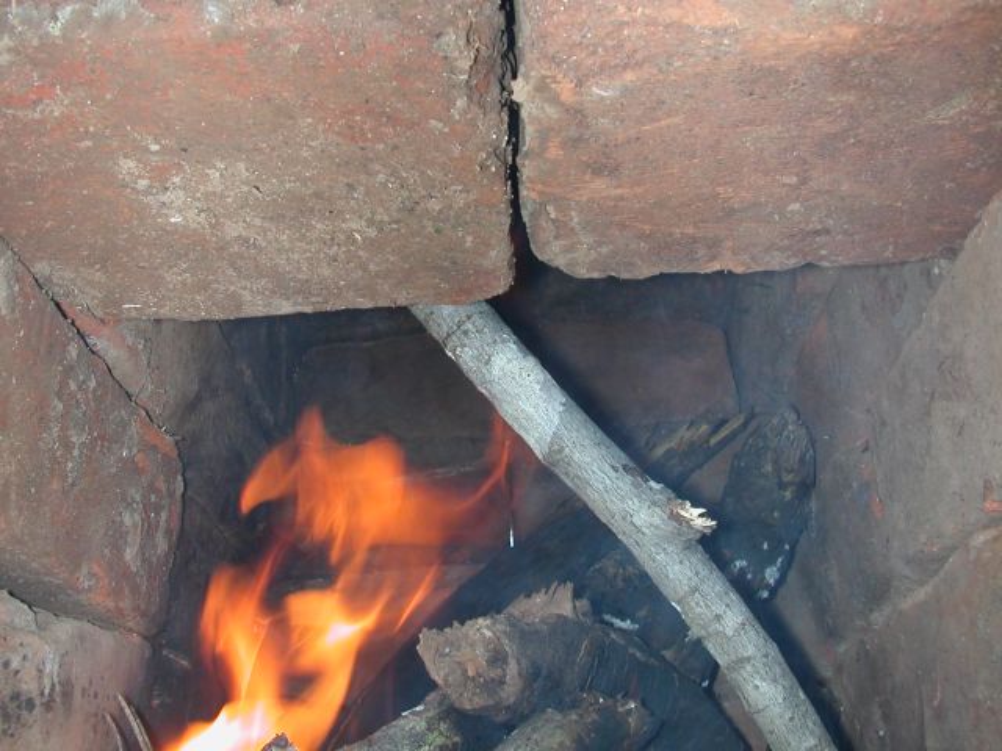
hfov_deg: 50.1
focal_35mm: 37
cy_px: 376
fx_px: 1071
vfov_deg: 38.7
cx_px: 501
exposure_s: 1/59.9
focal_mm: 5.6
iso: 100
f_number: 4.5
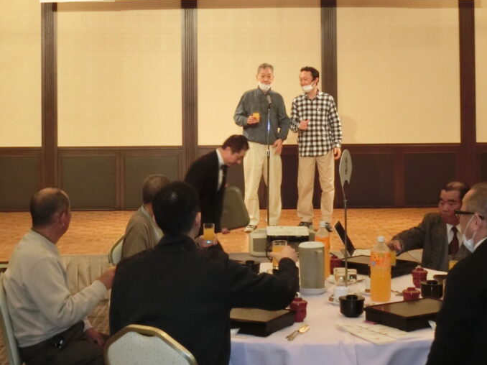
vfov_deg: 21.4
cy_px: 96
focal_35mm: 68
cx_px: 241
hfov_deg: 28.6
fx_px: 956
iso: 800
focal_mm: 8
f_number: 4.4
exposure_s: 1/60
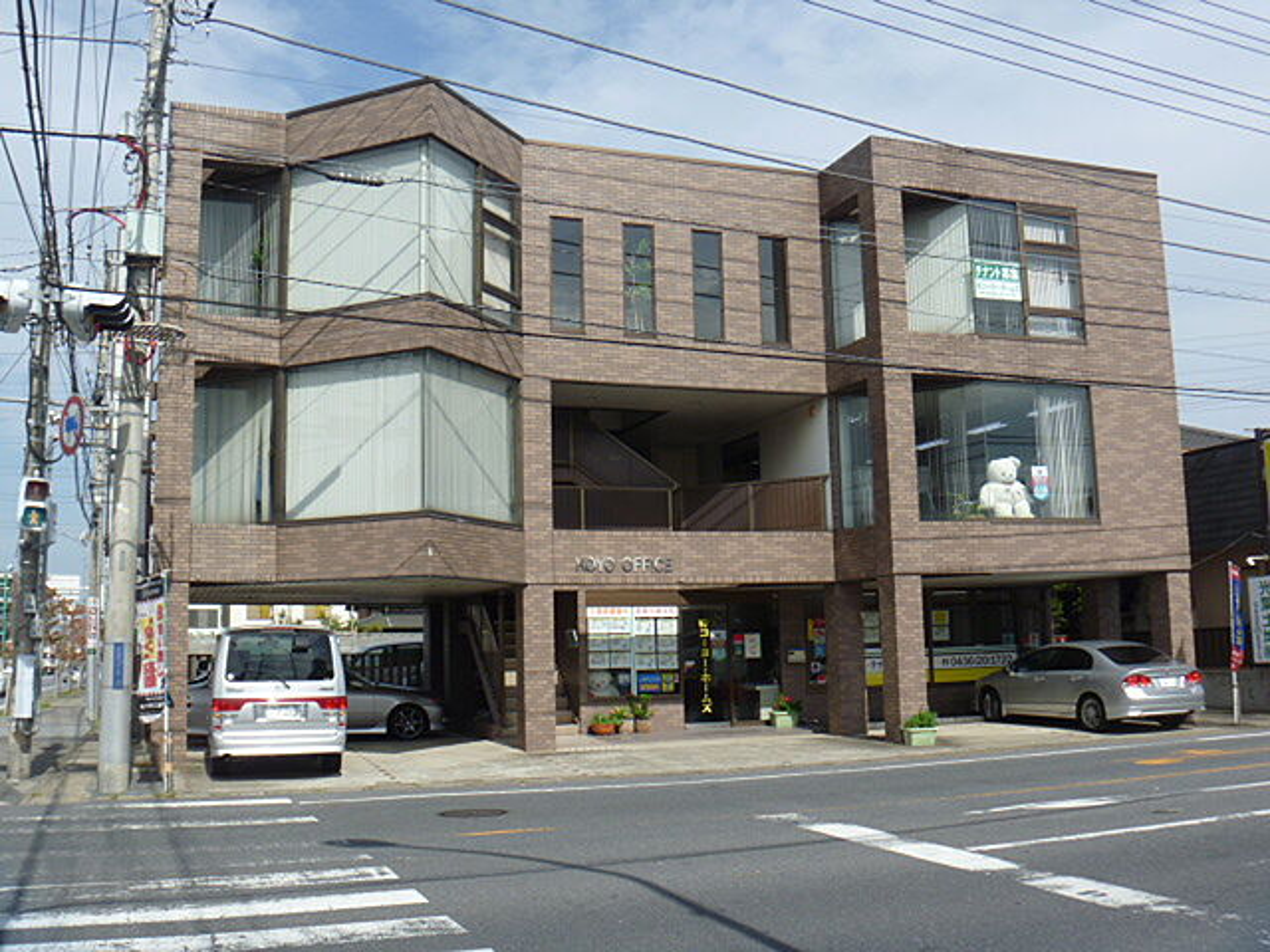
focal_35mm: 35
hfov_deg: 52.6
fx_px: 1284
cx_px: 635
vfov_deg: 40.7
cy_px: 476
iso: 80
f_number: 5.6
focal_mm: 6.3
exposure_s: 1/320
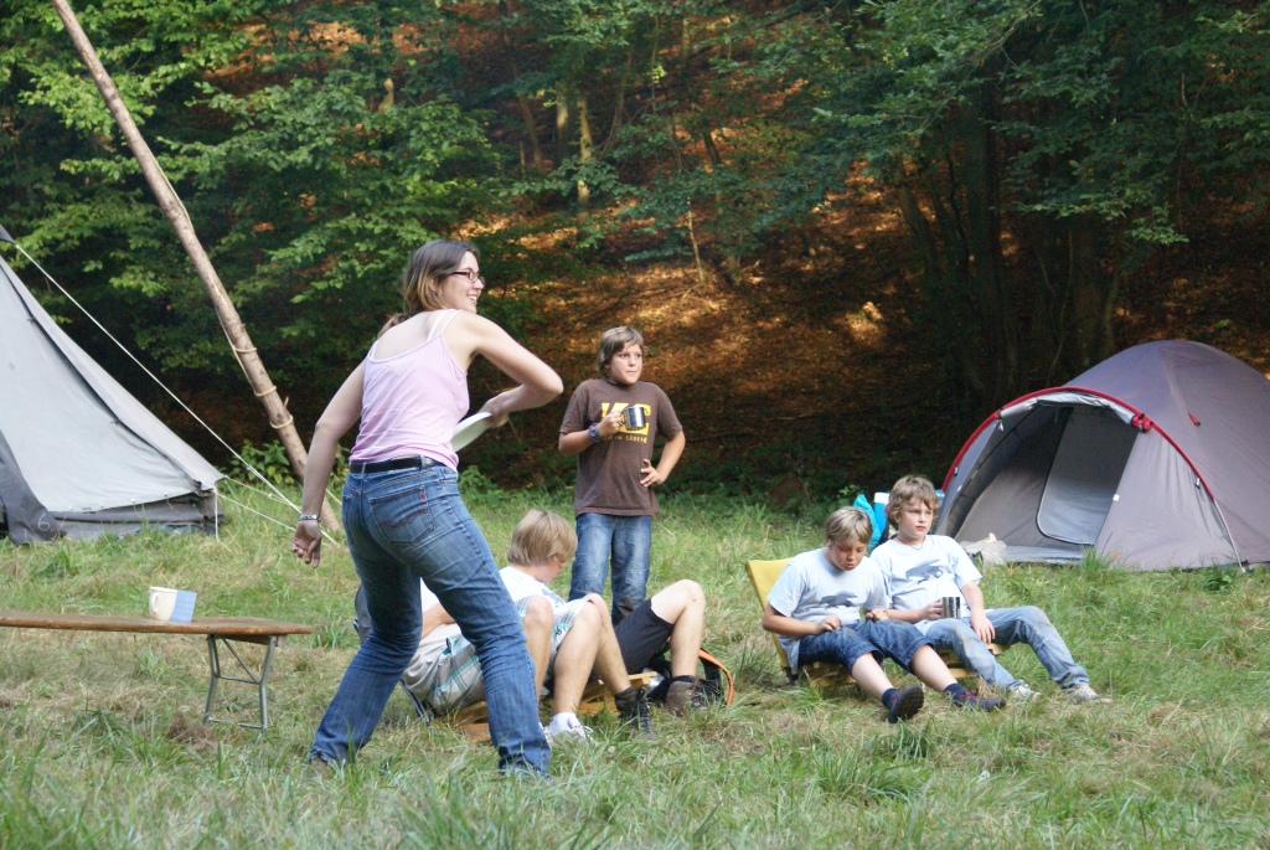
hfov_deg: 19.4
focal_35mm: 105
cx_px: 635
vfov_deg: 13.1
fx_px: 3708
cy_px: 425
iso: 800
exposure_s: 1/160
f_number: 5.6
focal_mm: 70
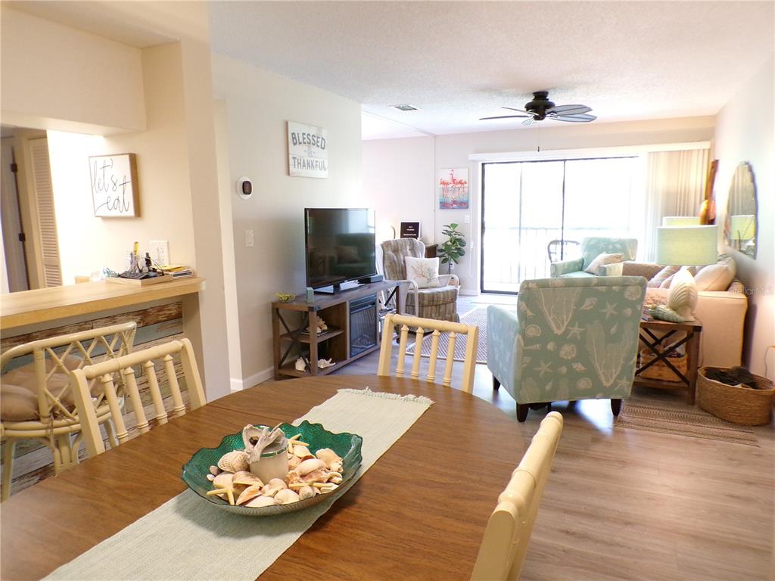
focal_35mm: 24
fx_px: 537
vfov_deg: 56.8
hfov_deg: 71.6
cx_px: 388
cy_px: 290
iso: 523
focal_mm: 4.3
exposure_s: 1/17
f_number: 3
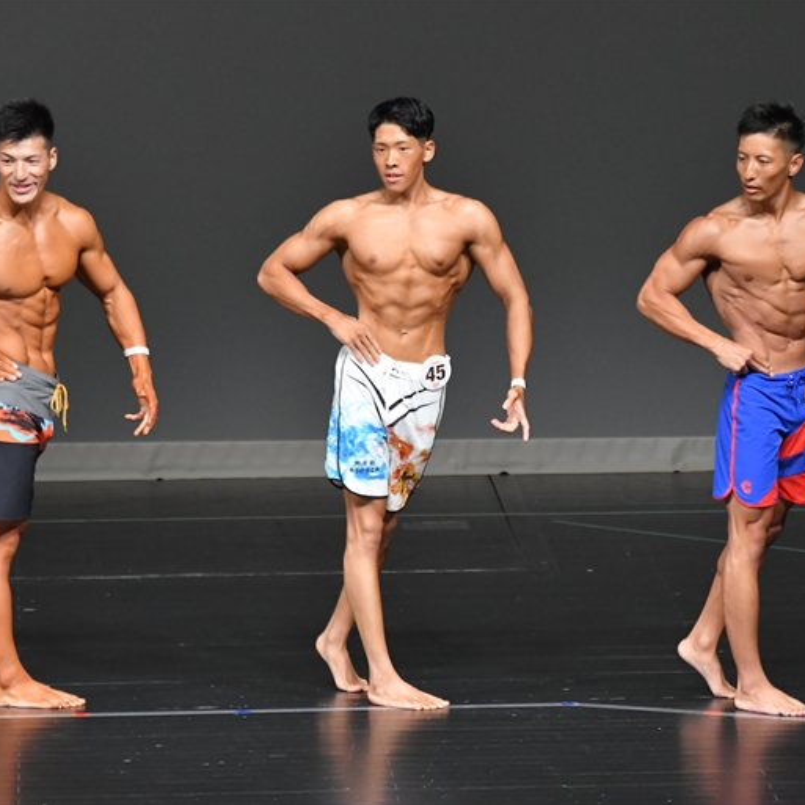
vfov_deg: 4.6
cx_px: 528
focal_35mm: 385
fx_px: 10129
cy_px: 402
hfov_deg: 4.6
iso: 4000
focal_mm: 200
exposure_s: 1/400
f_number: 5.6
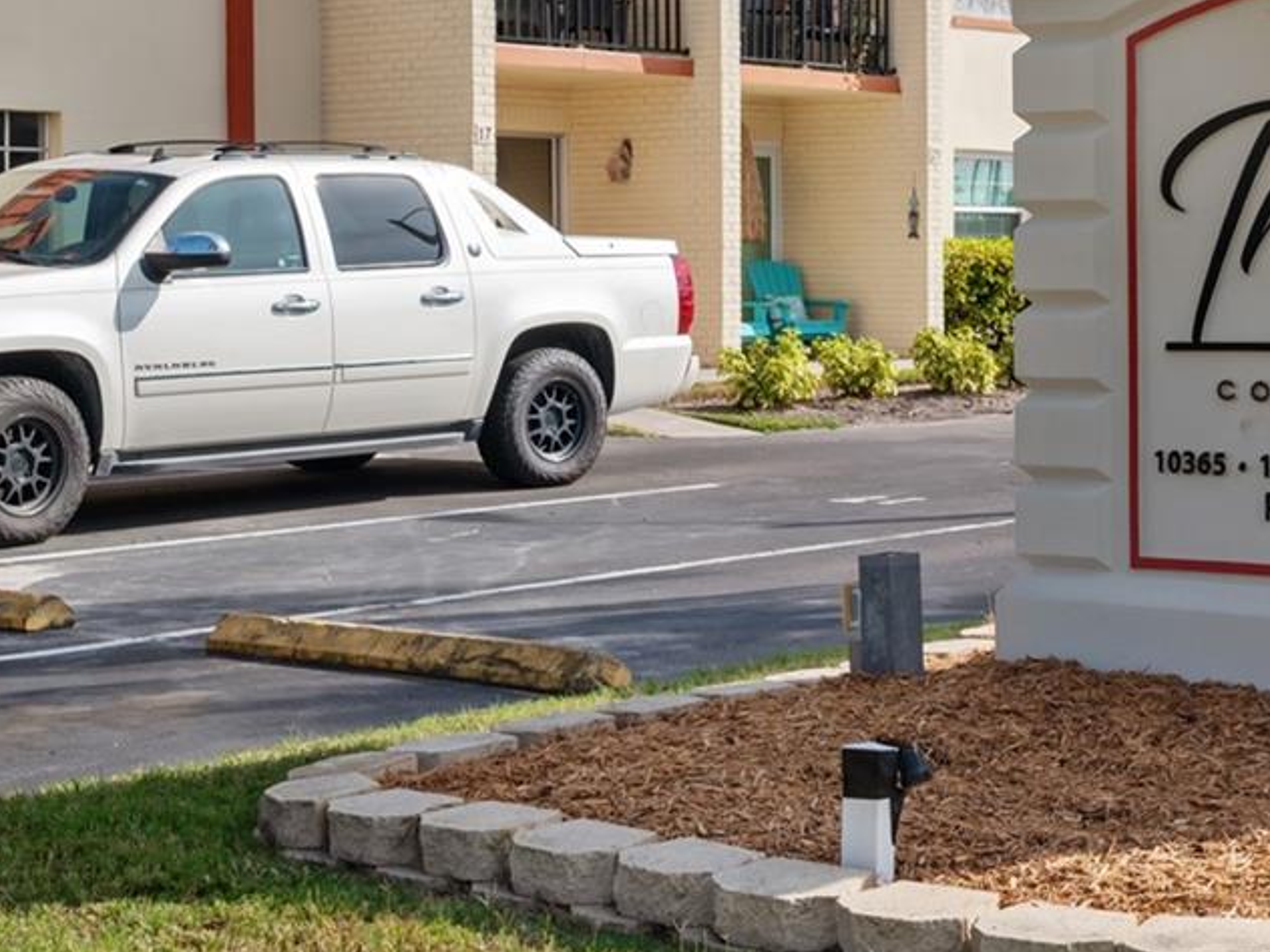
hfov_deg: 24.8
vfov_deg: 20.0
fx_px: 2678
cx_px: 1399
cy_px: 262
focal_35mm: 73
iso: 250
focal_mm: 30
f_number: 6.3
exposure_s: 1/160
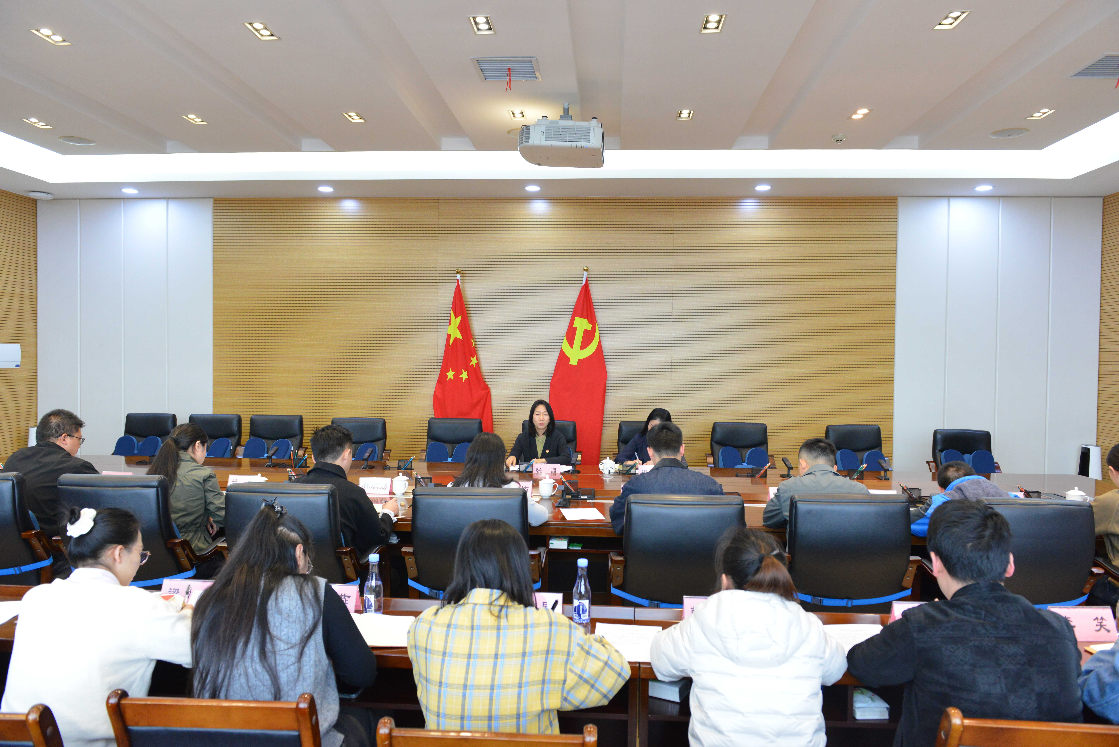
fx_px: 746
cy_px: 374
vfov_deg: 53.2
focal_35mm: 24
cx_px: 560
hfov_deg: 73.7
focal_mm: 24
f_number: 5
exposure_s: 1/100
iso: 3200
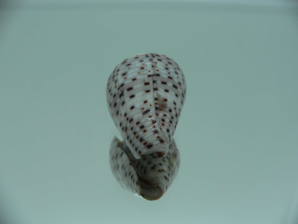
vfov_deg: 40.7
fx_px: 301
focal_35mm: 35
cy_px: 112
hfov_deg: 52.6
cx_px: 149
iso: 80
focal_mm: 4.6
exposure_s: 1/80
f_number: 2.8
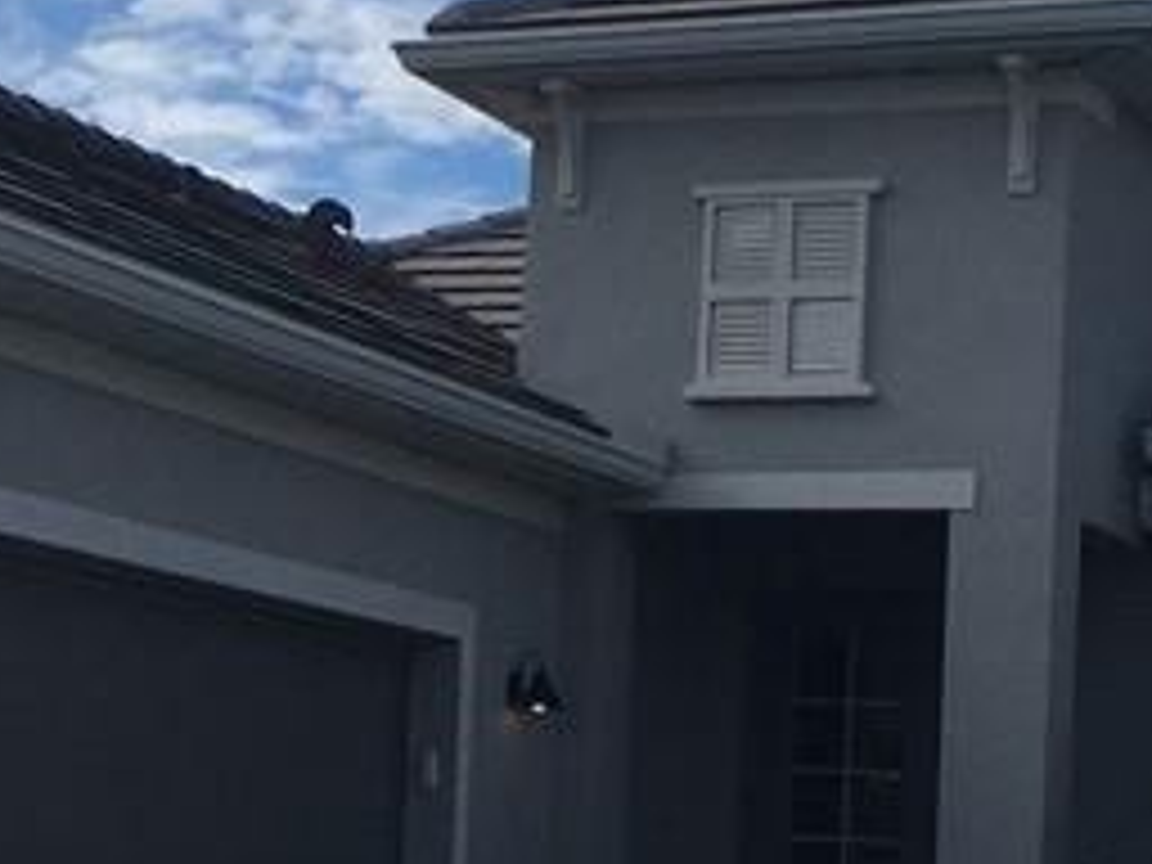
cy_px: 734
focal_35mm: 116
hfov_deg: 16.8
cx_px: 144
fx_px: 3860
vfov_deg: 12.7
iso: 25
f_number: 2.2
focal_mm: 4.15
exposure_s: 1/2747
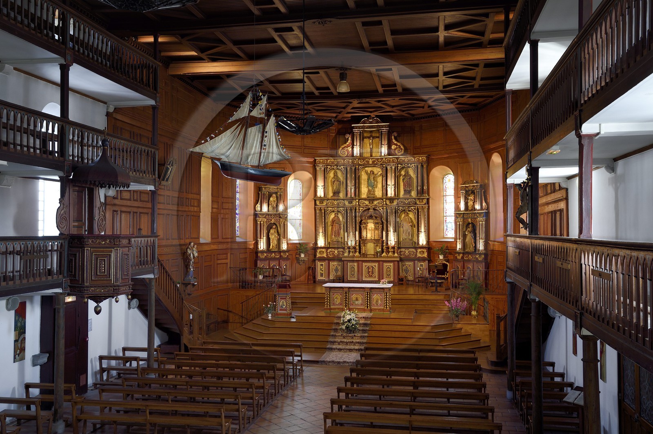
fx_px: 634
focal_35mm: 35
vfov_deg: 37.8
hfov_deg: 54.5
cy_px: 217
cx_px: 326
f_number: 8
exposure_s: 1/5
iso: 400
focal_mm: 35
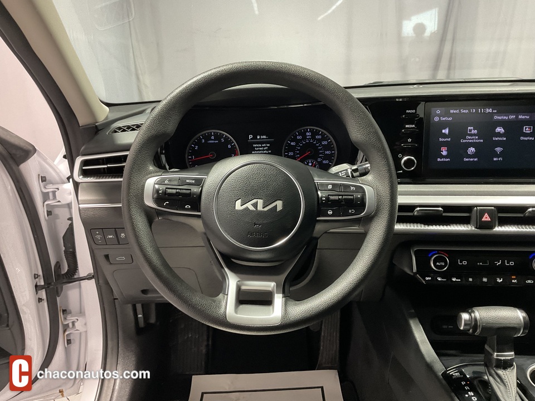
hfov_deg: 61.7
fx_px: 448
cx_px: 268
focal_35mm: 29
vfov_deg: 48.2
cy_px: 200
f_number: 1.8
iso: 125
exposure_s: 1/50
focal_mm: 3
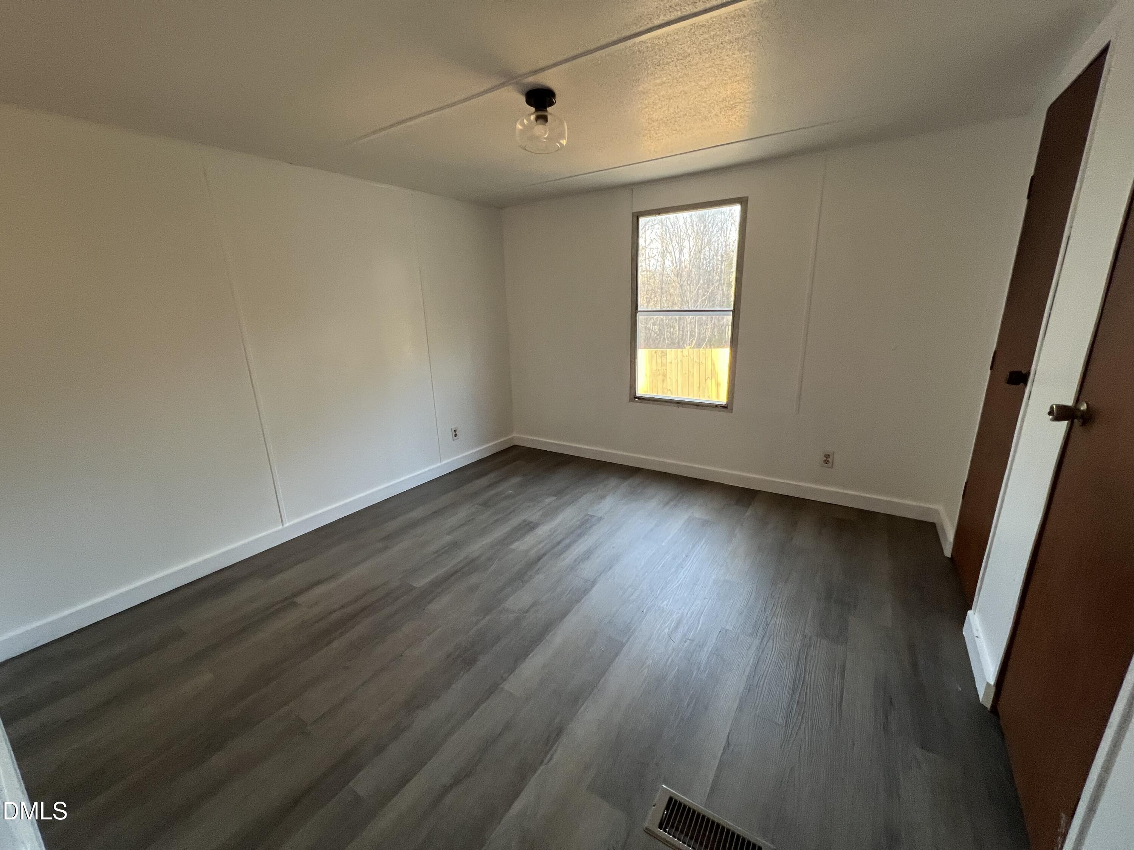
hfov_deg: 106.2
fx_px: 426
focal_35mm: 13
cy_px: 425
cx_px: 567
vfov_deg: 89.9
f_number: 1.8
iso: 250
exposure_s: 1/63
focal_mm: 1.57
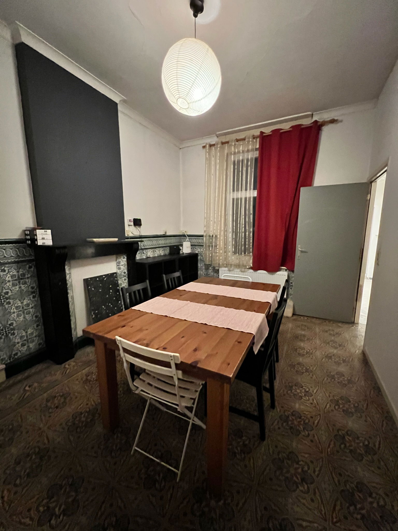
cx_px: 199
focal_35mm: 13
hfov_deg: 89.9
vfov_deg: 106.2
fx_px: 199
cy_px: 266
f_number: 1.8
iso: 1250
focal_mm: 1.57
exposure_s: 1/33
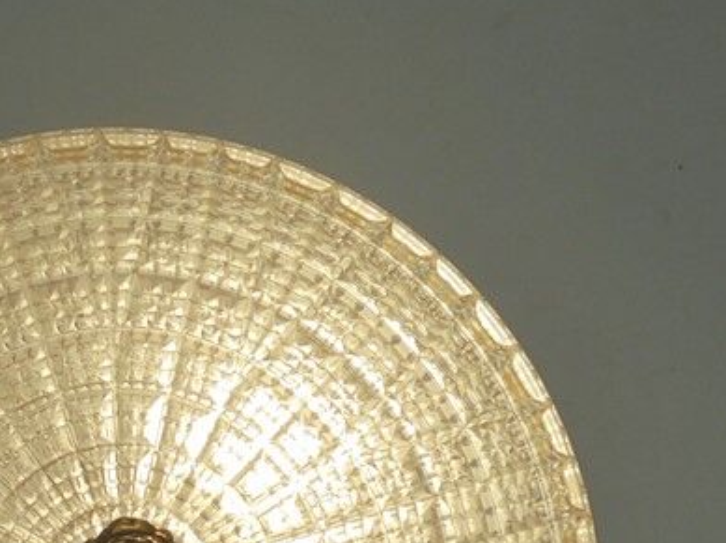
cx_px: 60
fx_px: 1844
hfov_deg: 21.7
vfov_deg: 16.3
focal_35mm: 88
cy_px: 592
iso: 100
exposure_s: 1/250
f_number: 4.2
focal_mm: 6.9
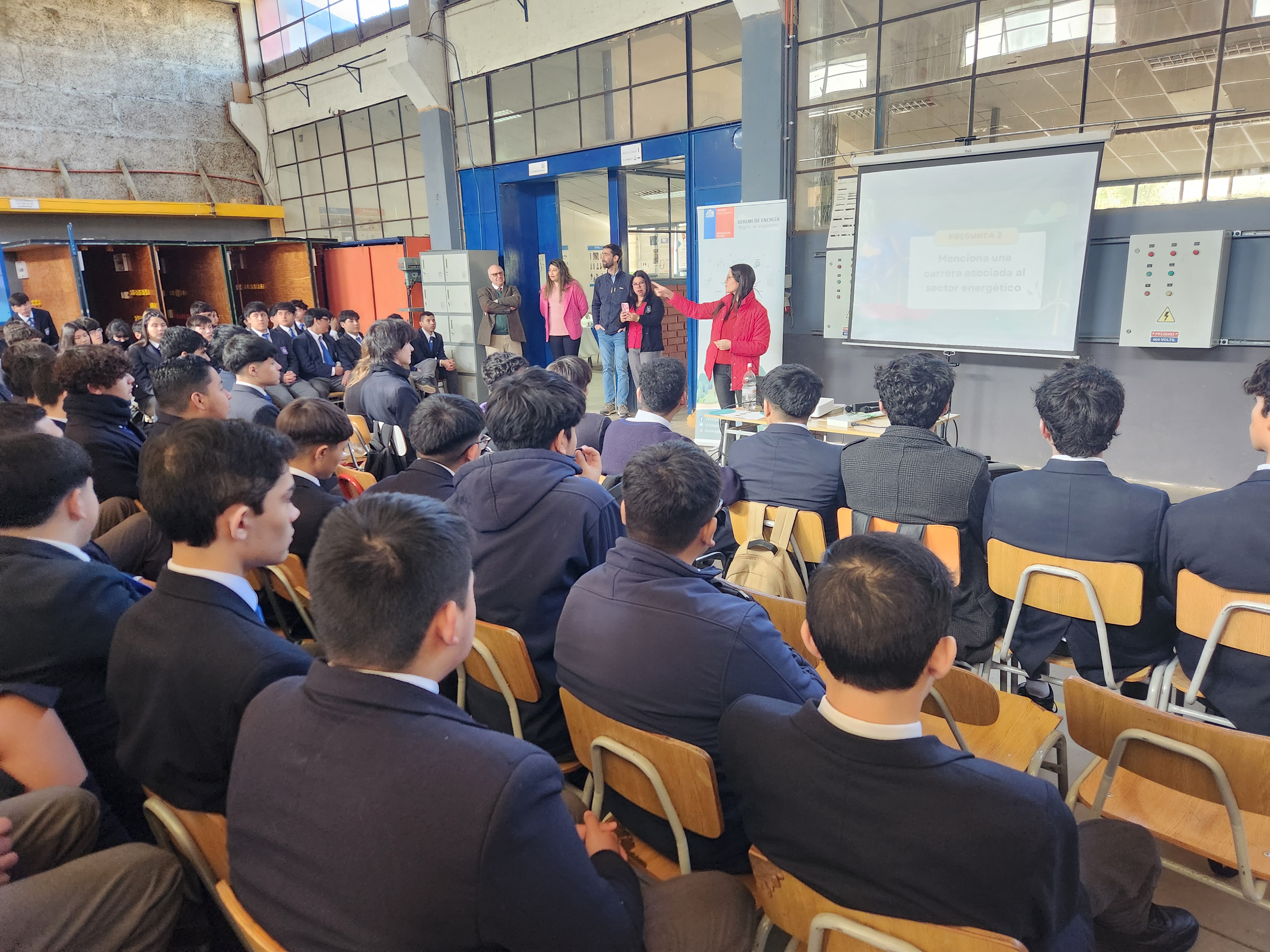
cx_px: 635
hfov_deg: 73.9
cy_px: 476
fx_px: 844
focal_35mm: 23
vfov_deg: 58.9
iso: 800
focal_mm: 5.4
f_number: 1.8
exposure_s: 1/120
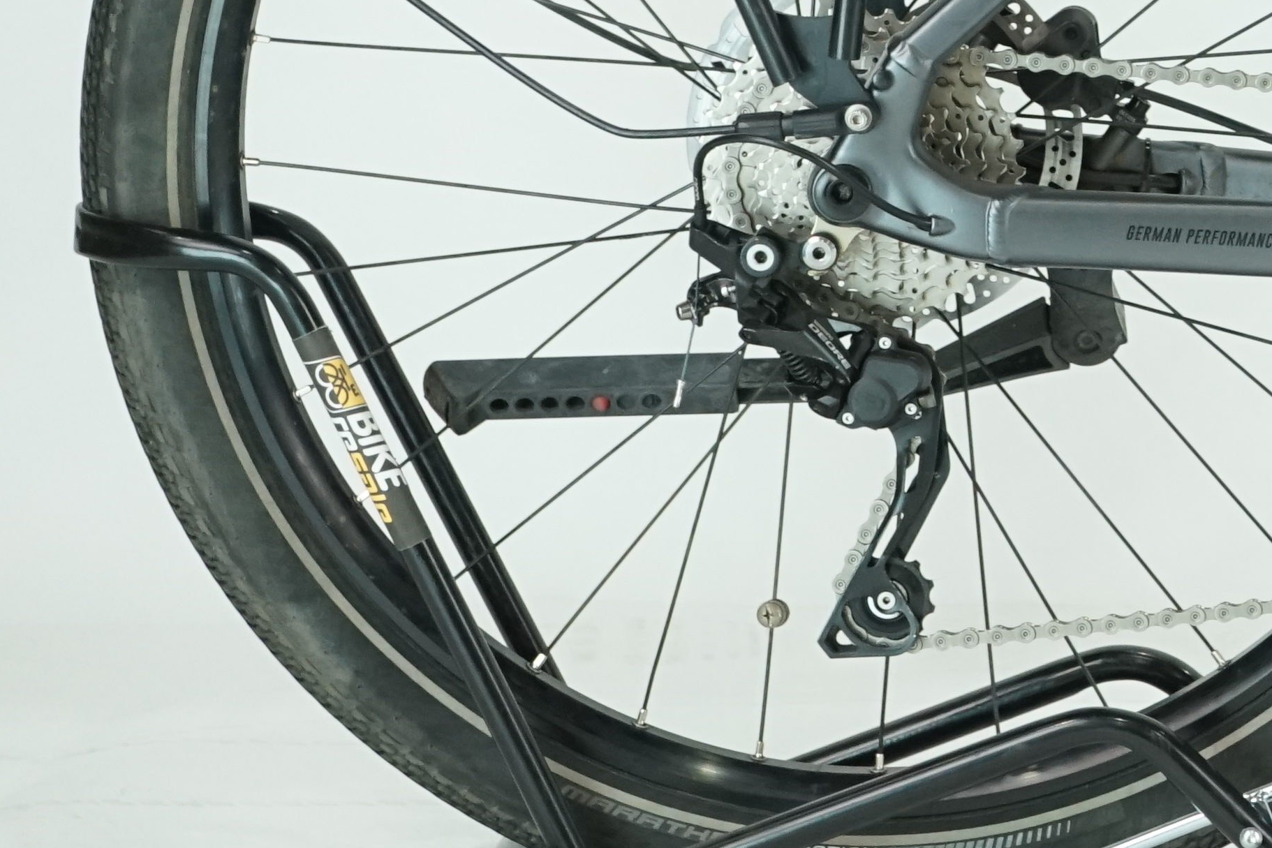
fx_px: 7561
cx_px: 2087
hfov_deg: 9.3
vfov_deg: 6.4
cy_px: -364
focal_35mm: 214
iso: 1600
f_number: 5.6
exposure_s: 1/200
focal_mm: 65
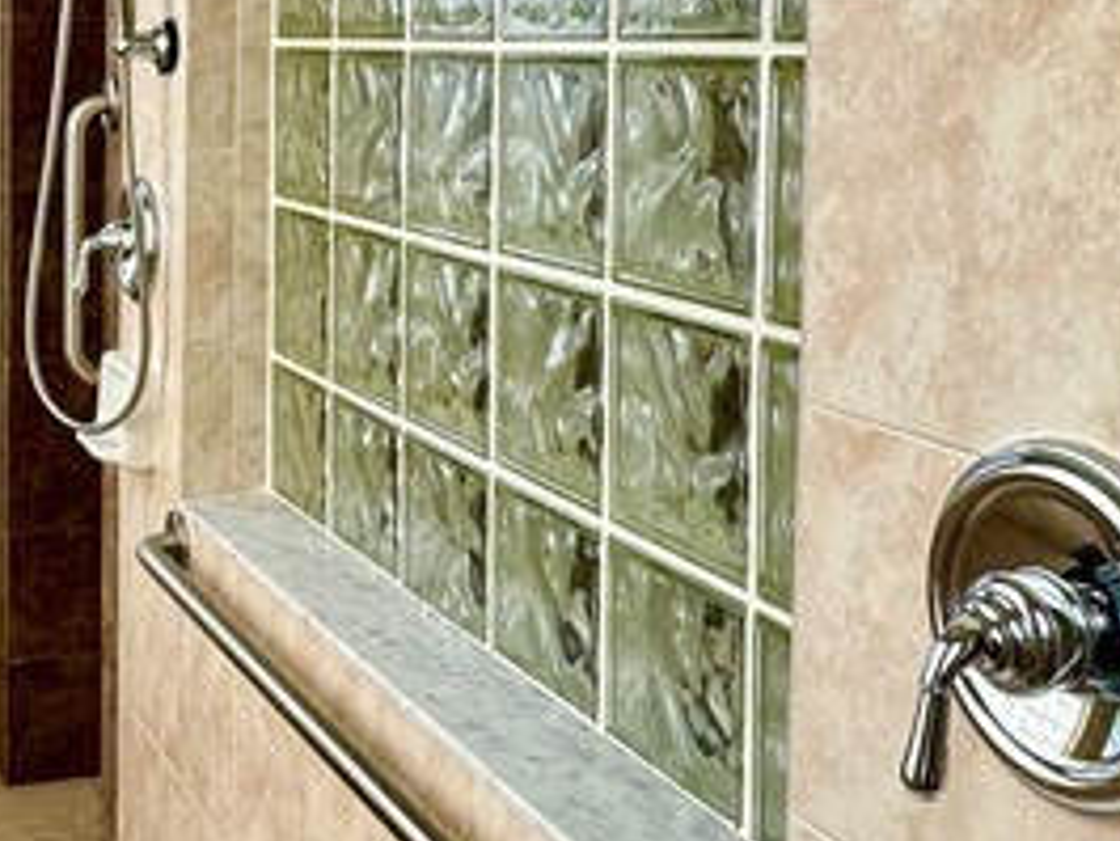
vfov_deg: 26.3
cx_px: 135
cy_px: 114
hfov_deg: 33.8
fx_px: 1748
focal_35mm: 54
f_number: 2.2
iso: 40
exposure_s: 1/390
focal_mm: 2.22
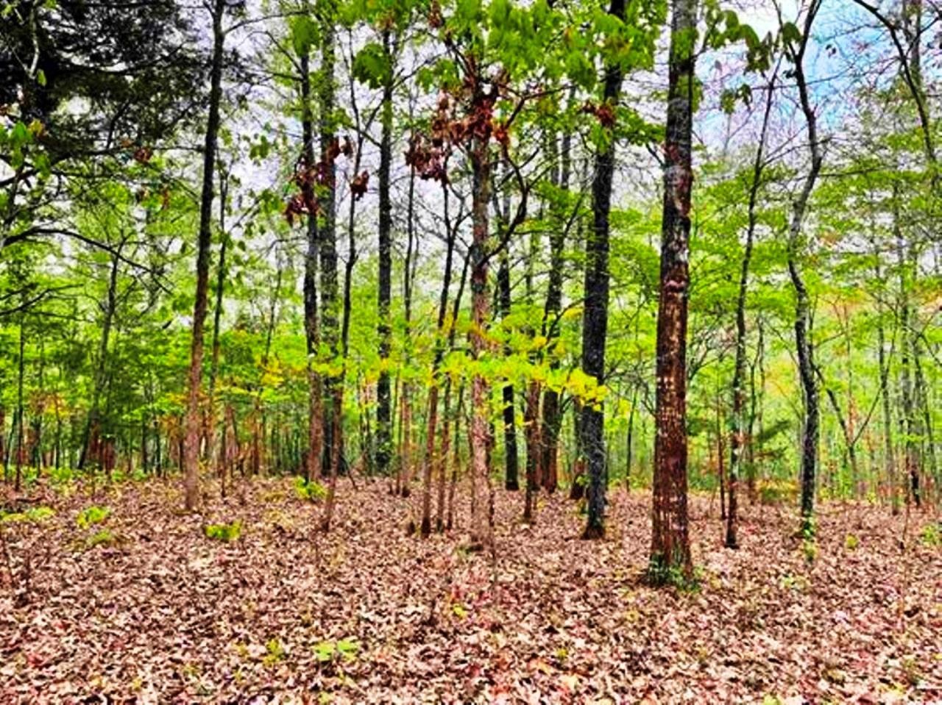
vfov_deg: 53.0
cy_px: 352
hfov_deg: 67.3
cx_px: 471
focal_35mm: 26
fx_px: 707
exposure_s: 1/331
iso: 32
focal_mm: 5.1
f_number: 1.6
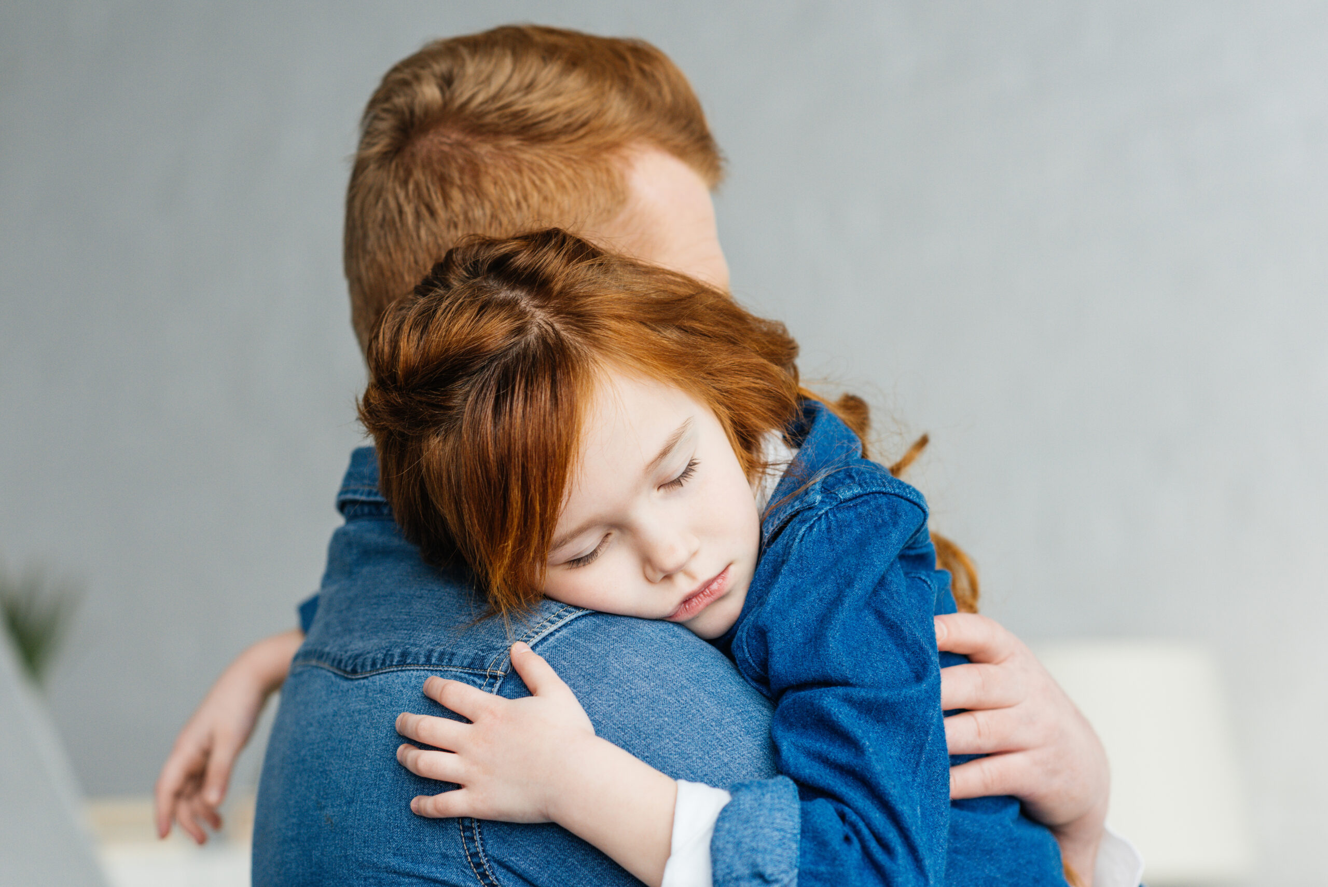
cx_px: 664
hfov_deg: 23.9
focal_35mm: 85
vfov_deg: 16.1
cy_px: 444
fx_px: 3137
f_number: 3.2
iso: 320
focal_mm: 85
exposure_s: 1/160
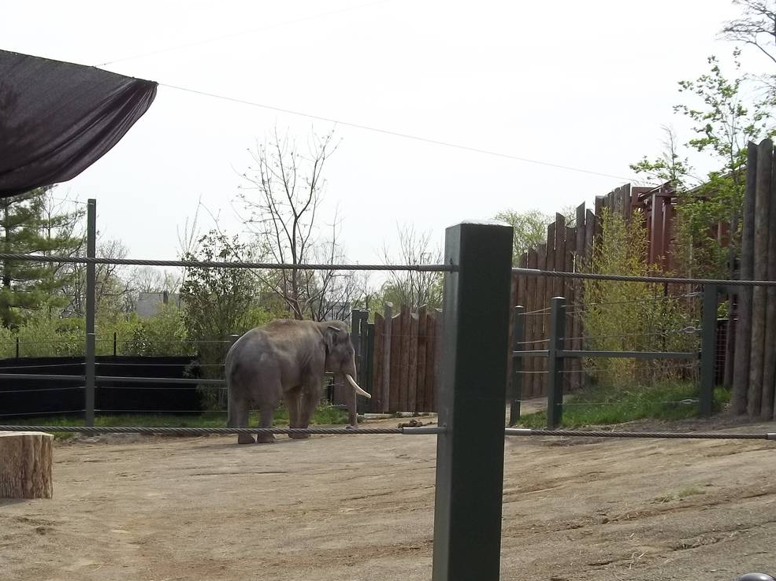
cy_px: 431
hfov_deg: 36.7
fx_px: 1165
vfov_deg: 27.7
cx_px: 302
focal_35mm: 52
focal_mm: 5.7
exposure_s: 1/100
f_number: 8.8
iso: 64
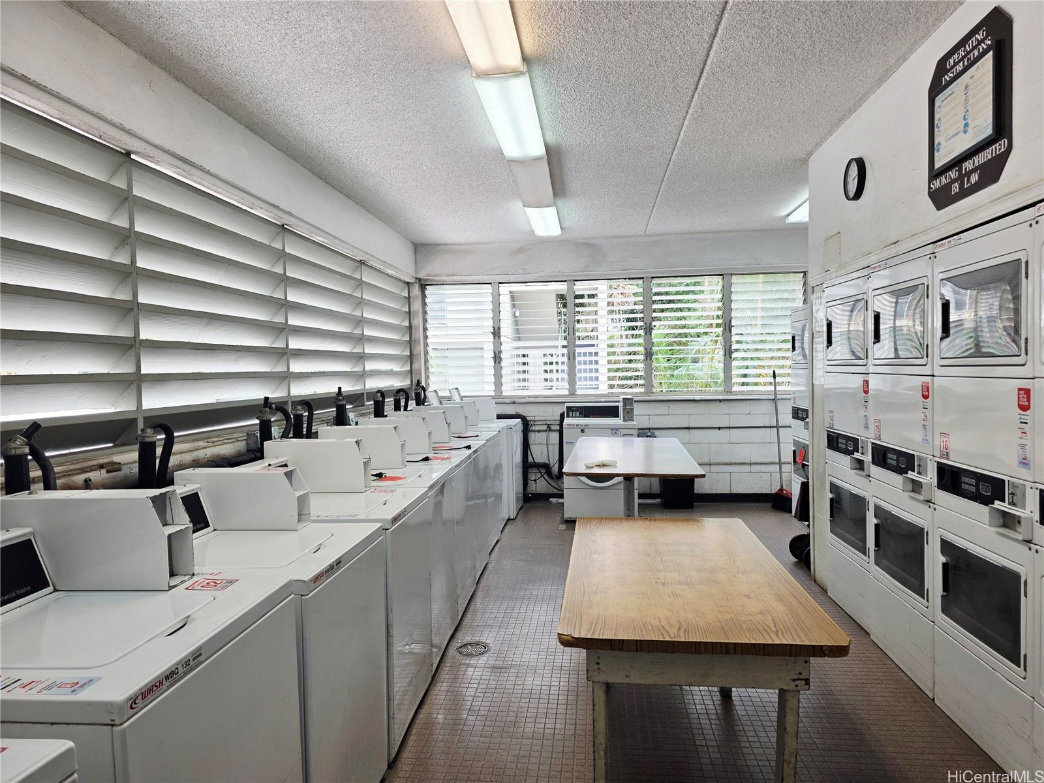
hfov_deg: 73.9
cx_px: 522
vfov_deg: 58.9
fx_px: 694
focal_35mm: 23
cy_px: 392
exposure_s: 1/120
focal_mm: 6.3
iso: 25
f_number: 1.7
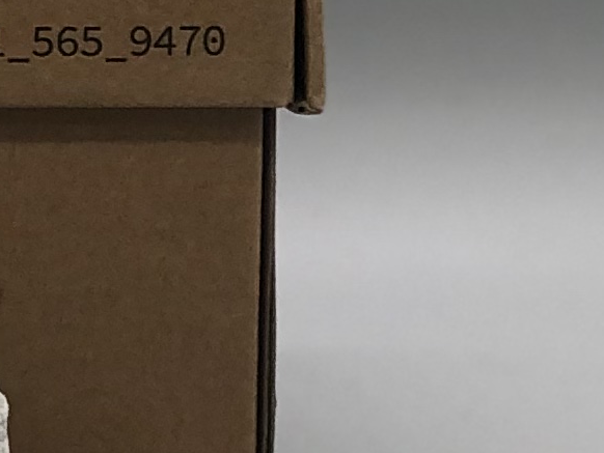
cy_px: -176
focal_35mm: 360
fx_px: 6284
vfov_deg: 4.1
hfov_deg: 5.3
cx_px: -1009
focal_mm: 6
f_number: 2.4
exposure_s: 1/59
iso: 32
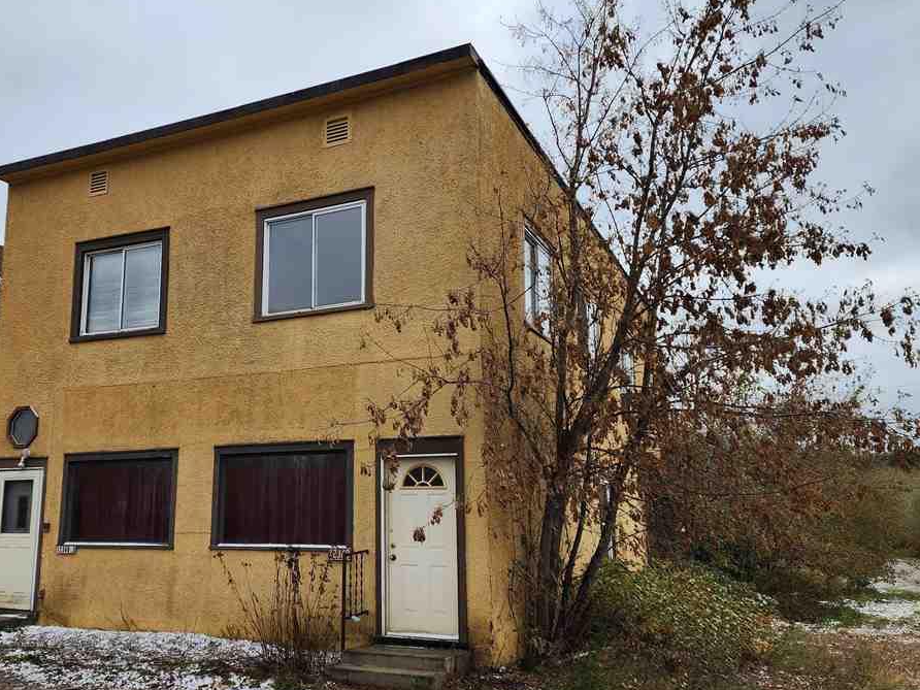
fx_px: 877
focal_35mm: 33
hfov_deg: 54.5
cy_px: 386
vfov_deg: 42.9
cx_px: 327
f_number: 1.8
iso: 12
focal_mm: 6.4
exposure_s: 1/703
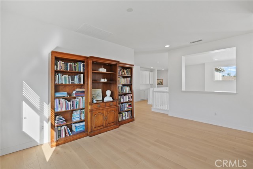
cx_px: 126
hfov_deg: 96.7
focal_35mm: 16
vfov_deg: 73.8
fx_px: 112
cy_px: 84
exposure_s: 1/15
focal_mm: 16
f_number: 4
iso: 250
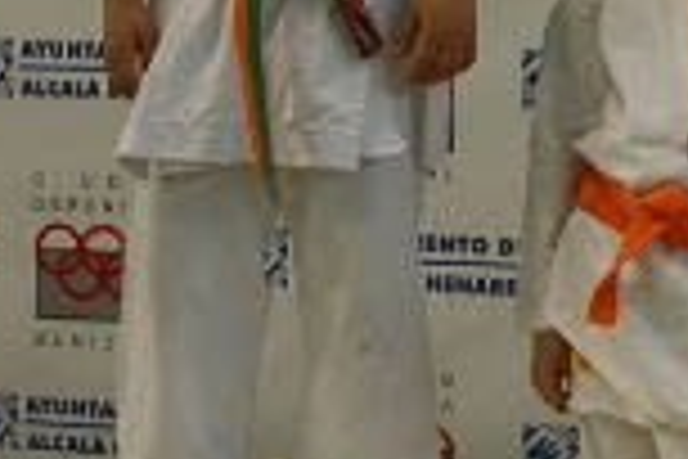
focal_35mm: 182
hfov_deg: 11.3
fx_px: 3477
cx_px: 346
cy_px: 22
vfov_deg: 7.5
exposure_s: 1/60
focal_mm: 31
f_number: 4
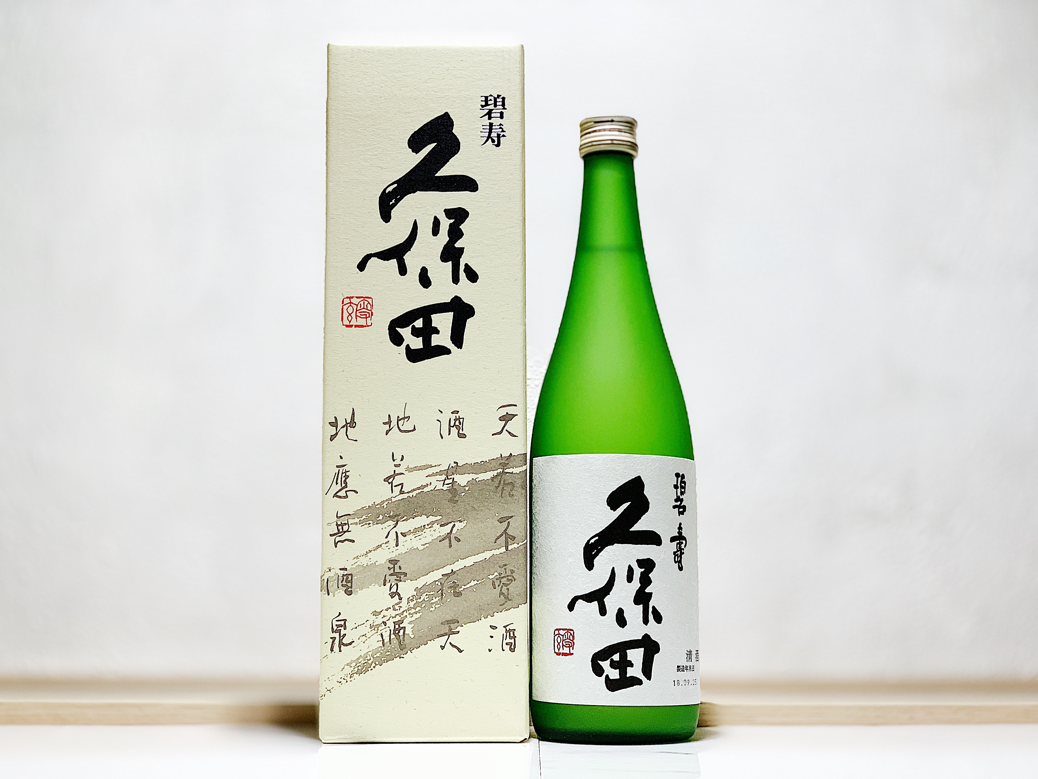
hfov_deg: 36.8
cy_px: 390
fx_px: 1559
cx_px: 519
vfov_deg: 28.0
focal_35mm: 52
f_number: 2.4
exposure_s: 1/50
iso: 100
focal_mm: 6
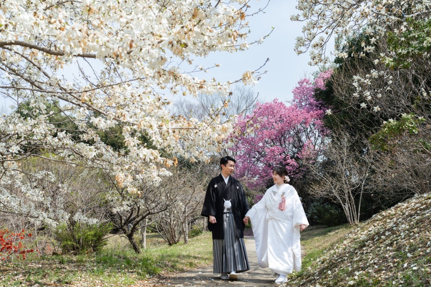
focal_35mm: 50
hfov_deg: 39.6
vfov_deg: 27.0
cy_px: 144
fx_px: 598
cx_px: 216
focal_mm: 50
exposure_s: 1/800
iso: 200
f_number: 5
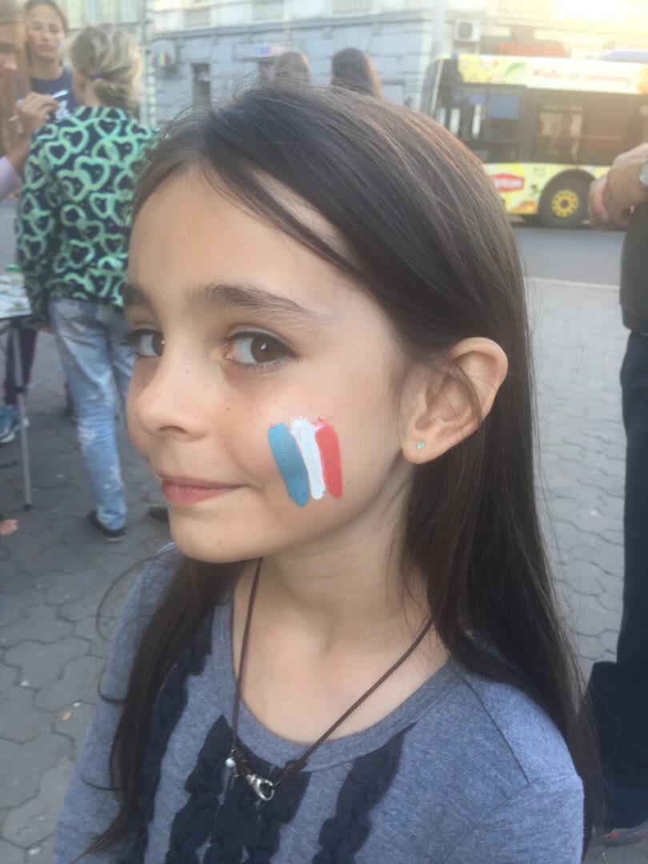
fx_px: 724
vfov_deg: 61.7
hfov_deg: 48.2
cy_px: 432
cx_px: 324
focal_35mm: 29
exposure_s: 1/50
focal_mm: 4.15
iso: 40
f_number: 2.2
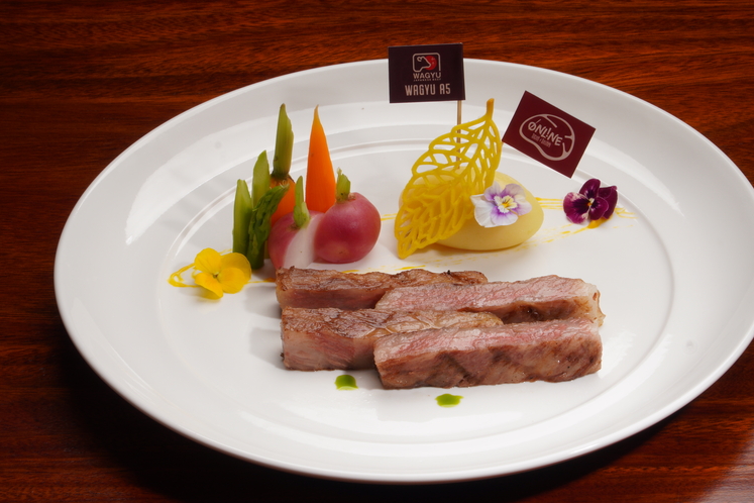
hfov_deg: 12.9
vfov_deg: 8.6
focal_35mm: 159
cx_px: 413
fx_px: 3330
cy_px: 274
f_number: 22
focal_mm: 88
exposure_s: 1/160
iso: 100
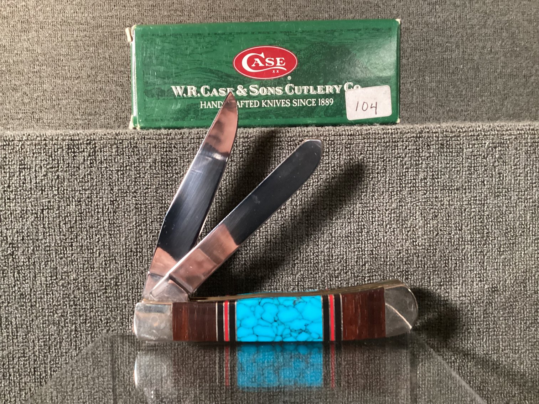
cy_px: 202
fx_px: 483
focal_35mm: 31
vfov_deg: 45.4
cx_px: 270
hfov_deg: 58.3
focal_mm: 3.3
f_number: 2.4
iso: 500
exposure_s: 1/30
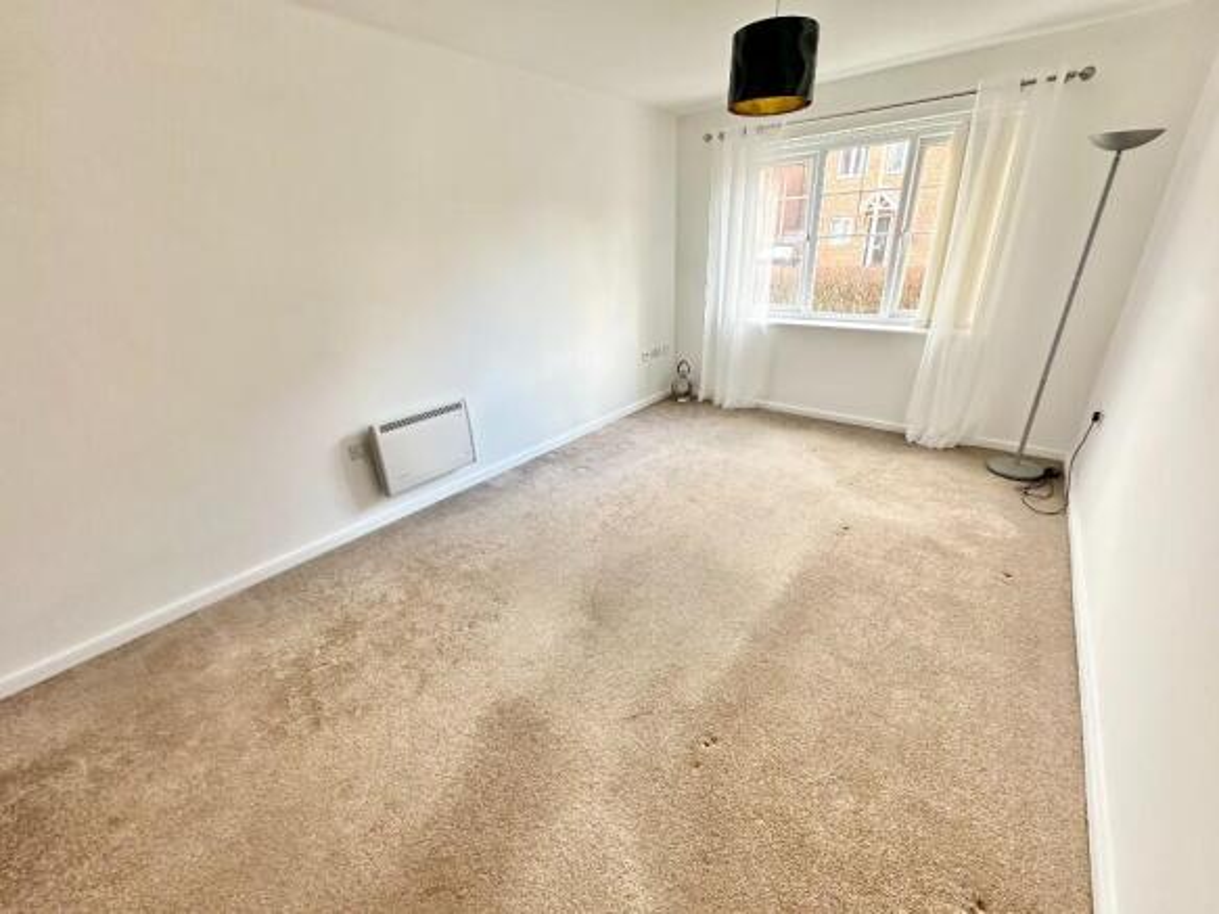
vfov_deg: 85.7
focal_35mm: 14
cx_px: 610
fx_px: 493
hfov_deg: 102.1
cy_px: 457
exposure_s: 1/51
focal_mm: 2.22
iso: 250
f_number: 2.2
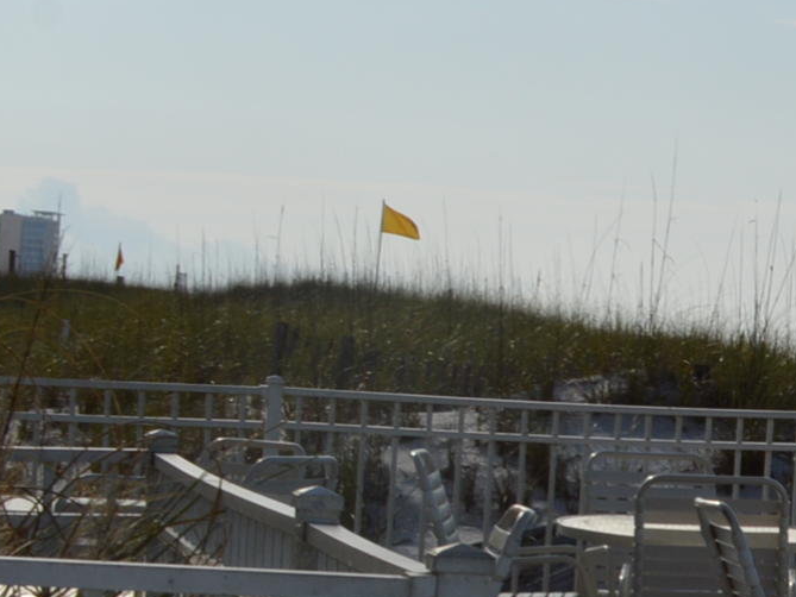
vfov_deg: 9.6
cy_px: 382
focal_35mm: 155
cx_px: 1665
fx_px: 3565
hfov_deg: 11.3
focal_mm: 24
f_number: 13
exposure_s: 1/200
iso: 100
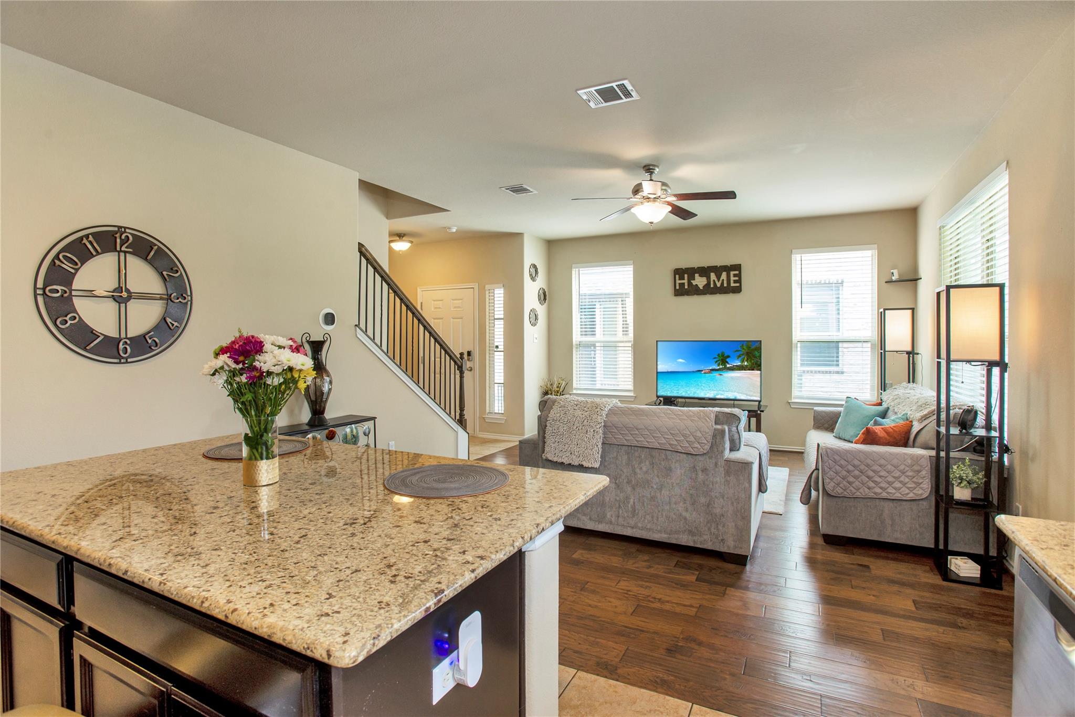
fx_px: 508
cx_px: 538
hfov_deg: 93.3
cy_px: 358
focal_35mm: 17
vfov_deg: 70.5
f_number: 7.1
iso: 200
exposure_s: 1/20
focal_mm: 17
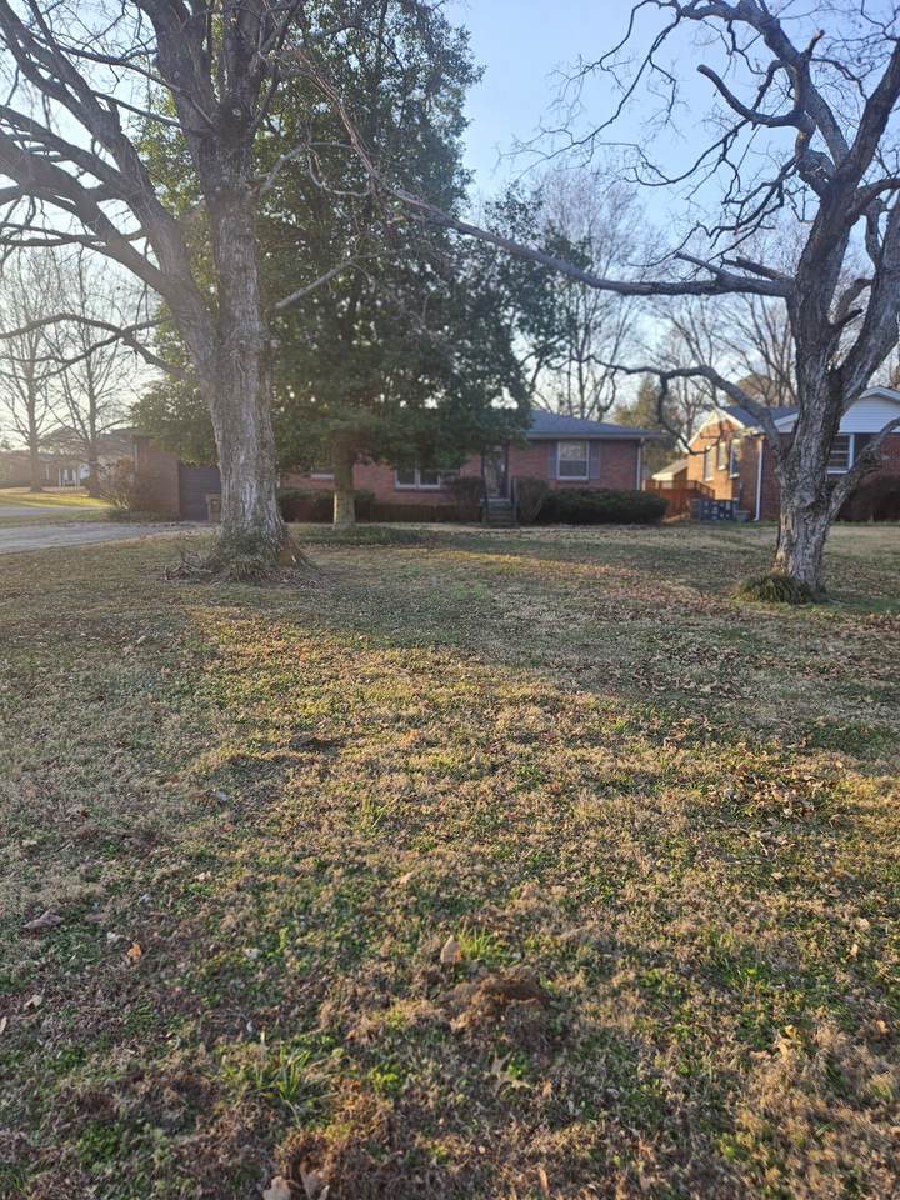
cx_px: 450
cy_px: 600
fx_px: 797
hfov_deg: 58.9
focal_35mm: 23
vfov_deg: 73.9
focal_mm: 5.4
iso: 25
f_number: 1.8
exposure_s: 1/296
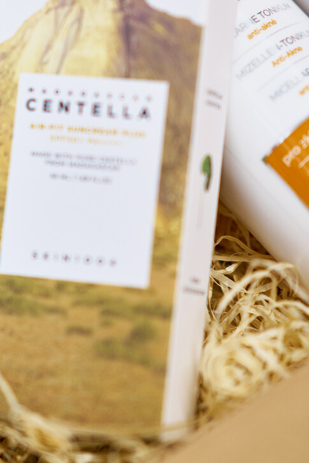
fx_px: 3078
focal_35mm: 239
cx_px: -29
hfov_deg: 5.7
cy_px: 24
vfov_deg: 8.6
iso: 500
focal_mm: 85
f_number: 1.6
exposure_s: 1/200
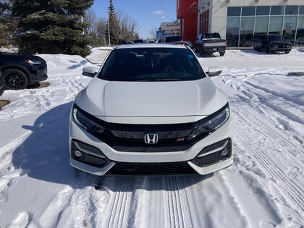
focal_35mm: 28
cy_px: 114
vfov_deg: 49.7
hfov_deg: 63.4
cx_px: 152
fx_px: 246
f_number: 1.8
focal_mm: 3.99
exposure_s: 1/6024
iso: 25
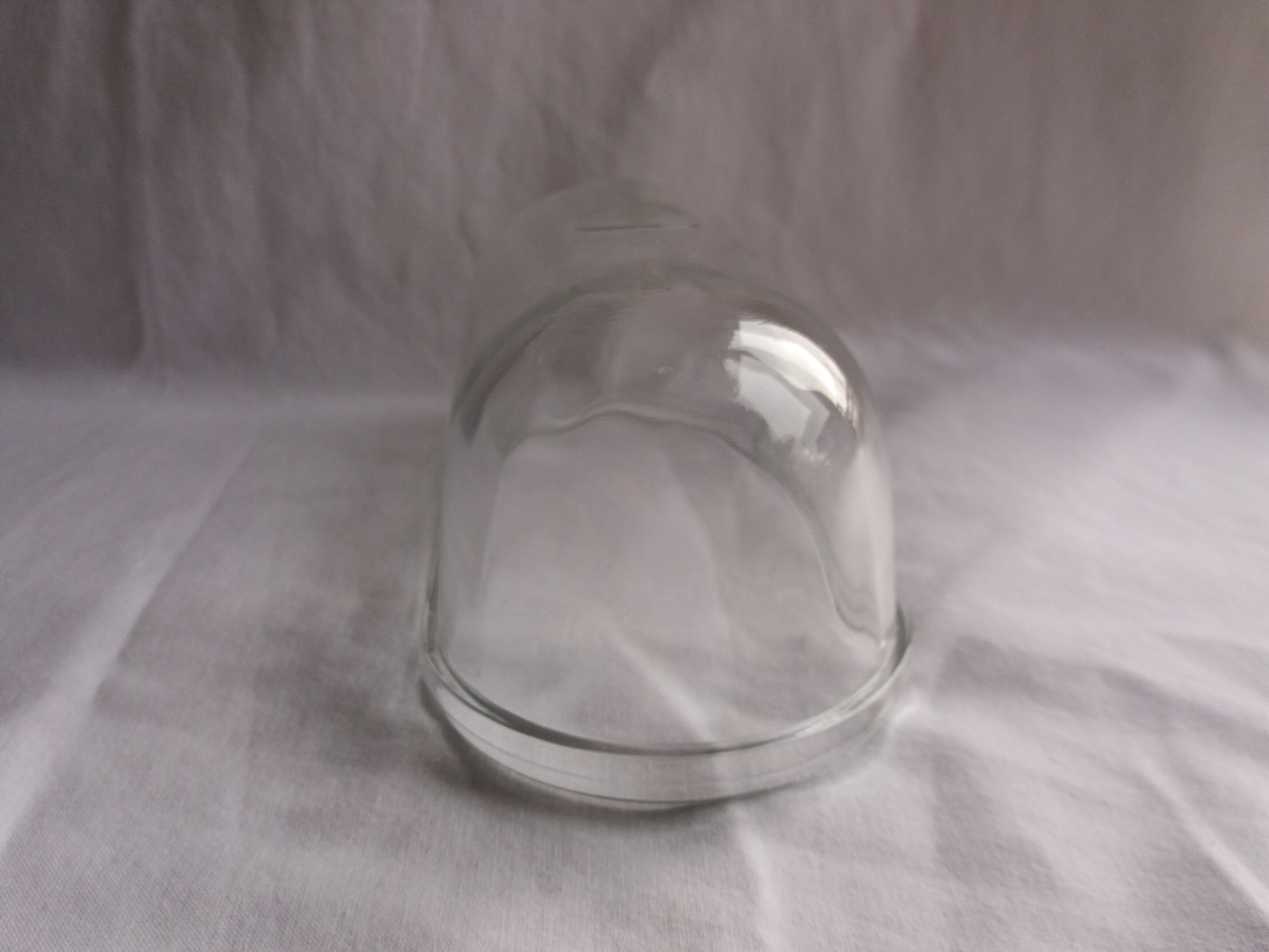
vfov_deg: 49.7
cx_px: 634
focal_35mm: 28
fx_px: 1026
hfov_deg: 63.4
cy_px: 476
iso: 64
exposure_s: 1/33
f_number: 1.9
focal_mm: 3.7
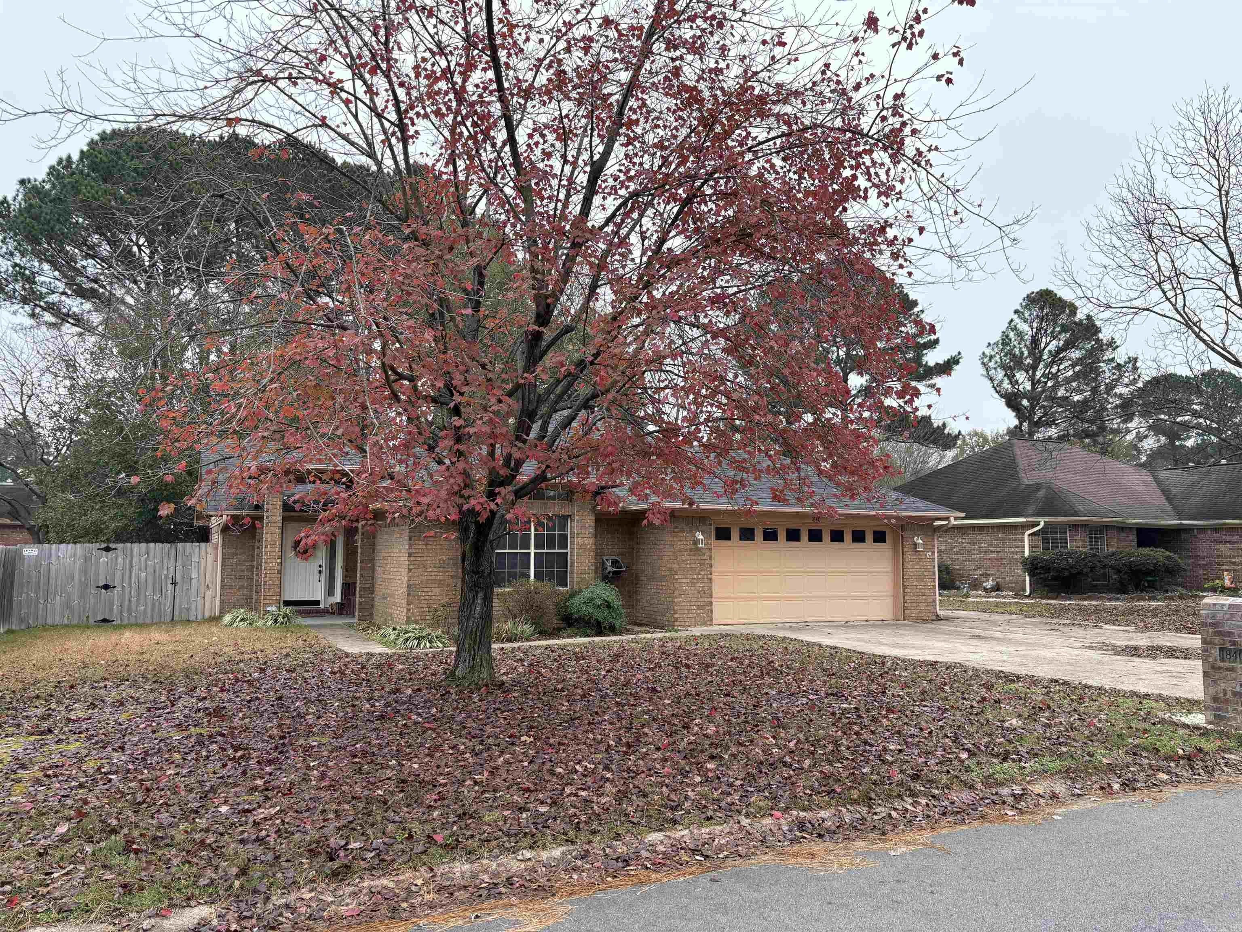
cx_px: 621
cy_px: 466
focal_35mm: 26
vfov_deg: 53.1
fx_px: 933
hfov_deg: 67.3
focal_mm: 5.96
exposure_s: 1/373
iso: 64
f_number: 1.6
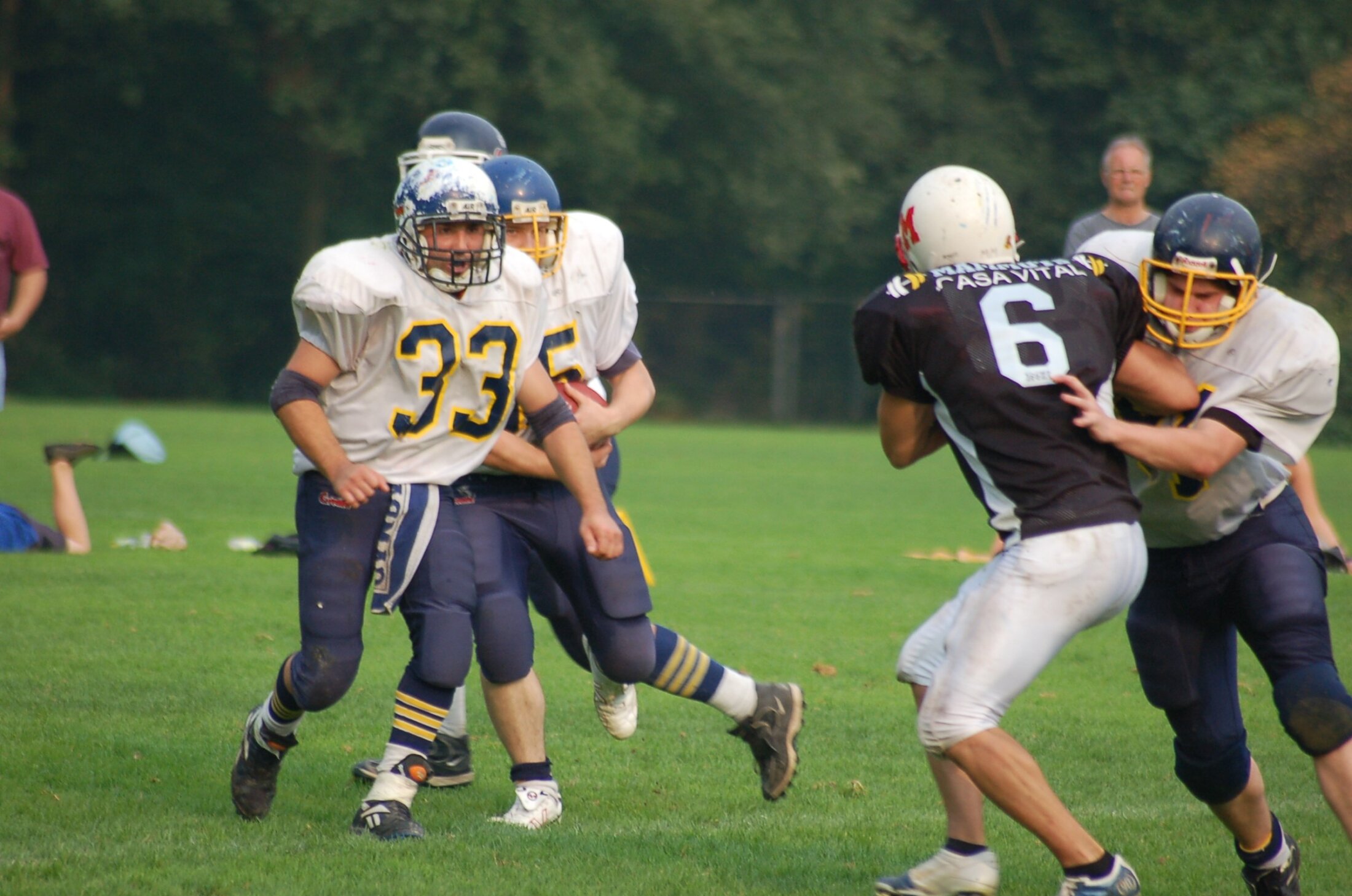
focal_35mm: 405
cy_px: 448
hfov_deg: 5.1
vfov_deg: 3.4
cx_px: 676
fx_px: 15181
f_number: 5.6
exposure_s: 1/640
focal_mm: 270
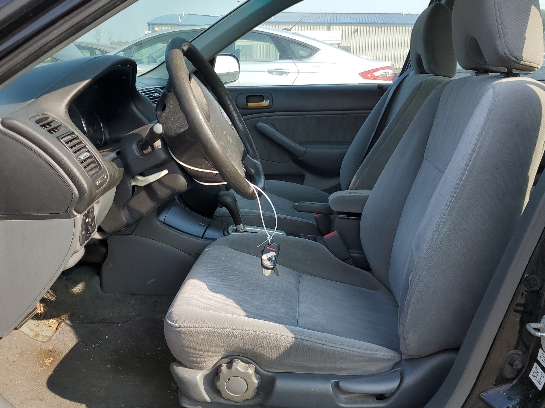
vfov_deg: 45.4
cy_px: 202
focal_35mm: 31
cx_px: 280
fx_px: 488
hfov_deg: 58.4
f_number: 1.5
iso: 50
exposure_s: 1/1000
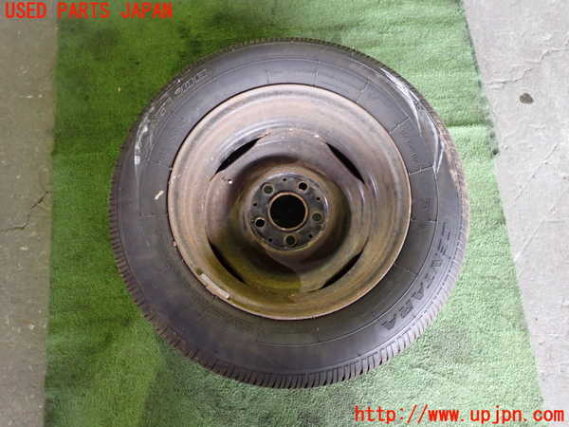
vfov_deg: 54.9
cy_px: 214
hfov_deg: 69.4
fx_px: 411
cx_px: 284
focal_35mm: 25
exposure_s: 1/30
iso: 640
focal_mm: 4.5
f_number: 2
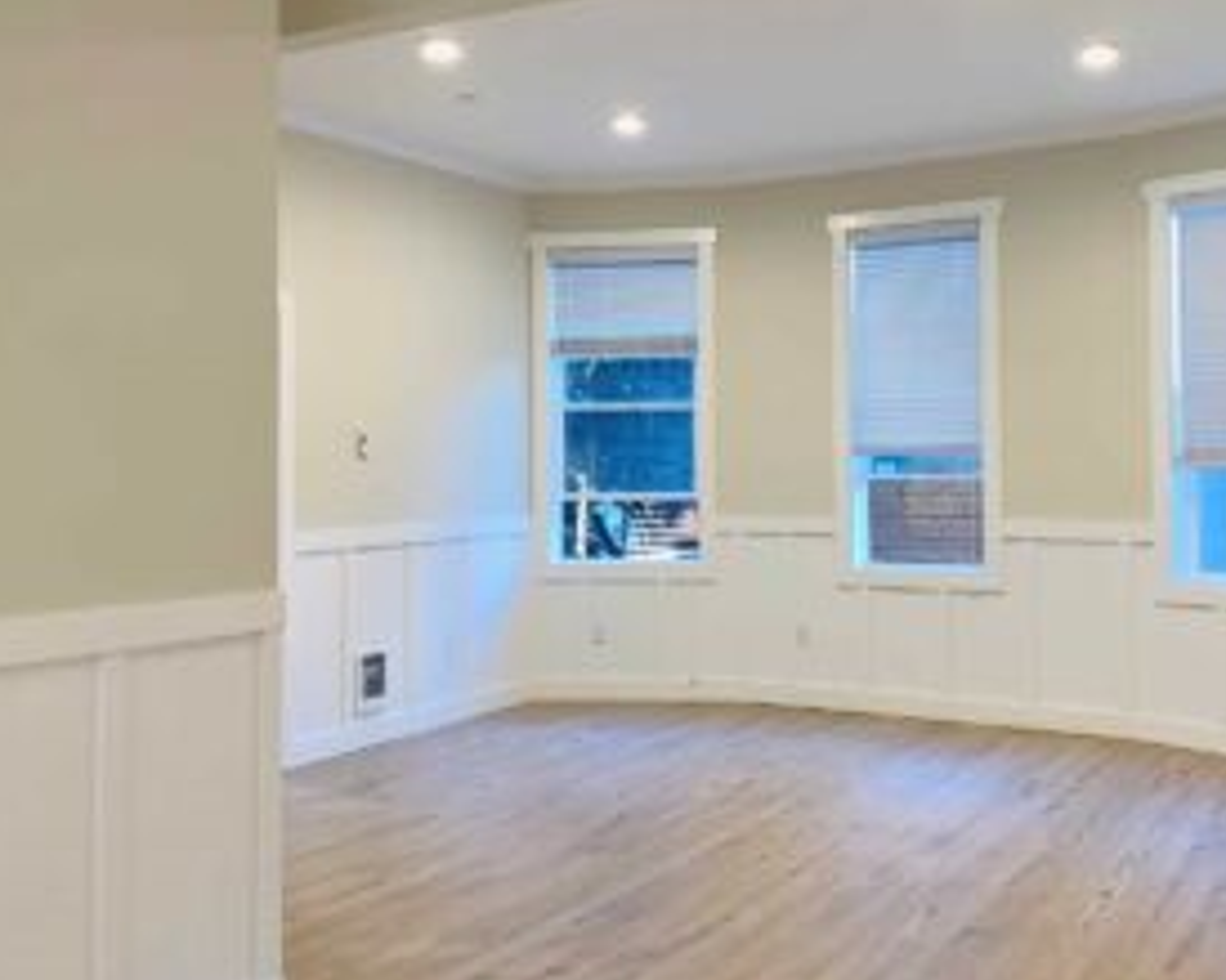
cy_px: 447
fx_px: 1342
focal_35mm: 37
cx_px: 725
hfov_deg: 48.9
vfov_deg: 40.1
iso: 32
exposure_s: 1/19
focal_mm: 4.25
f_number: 1.8
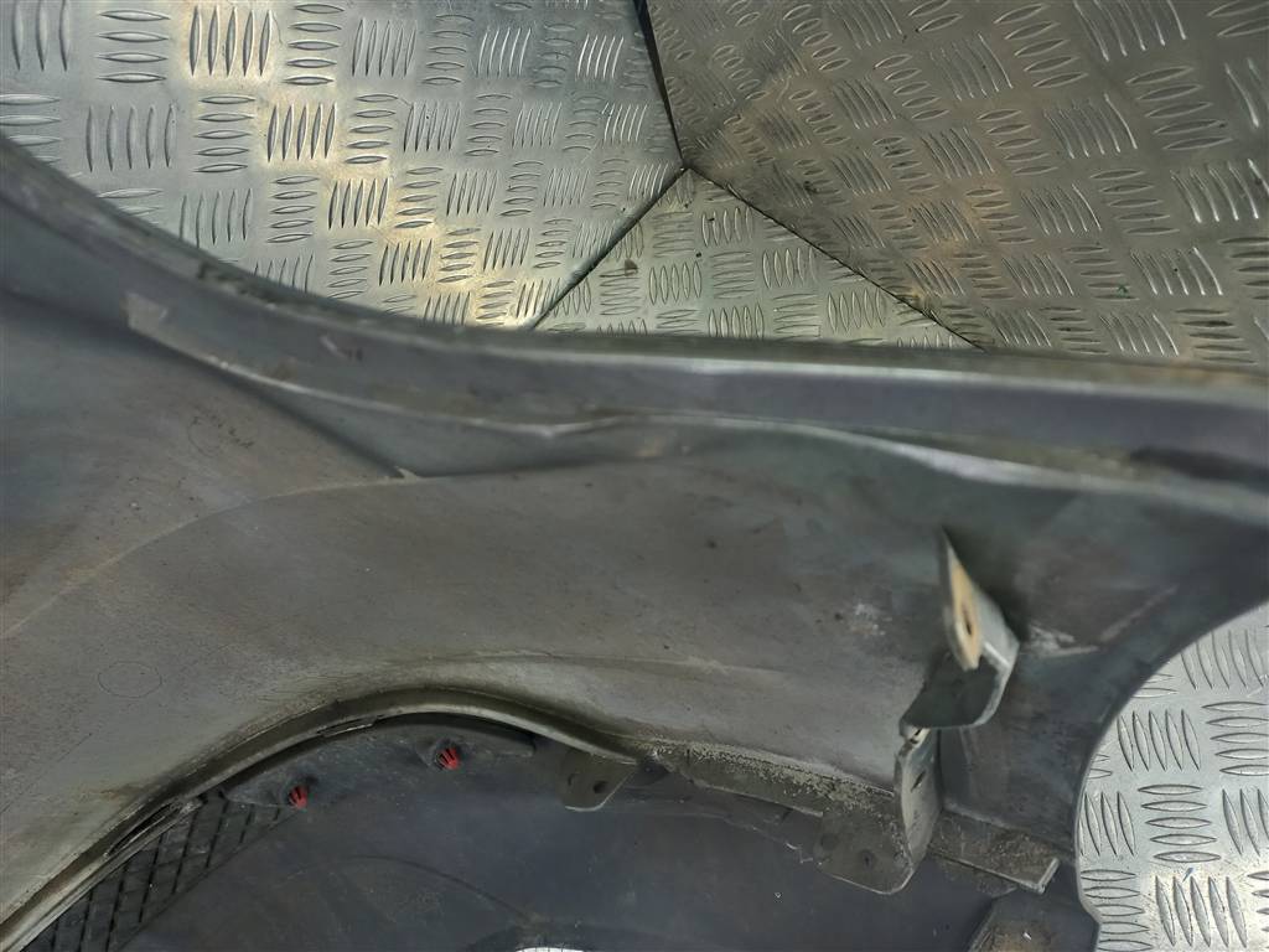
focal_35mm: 25
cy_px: 476
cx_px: 634
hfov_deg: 69.4
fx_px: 916
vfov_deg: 54.9
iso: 64
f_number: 1.8
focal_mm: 4.6
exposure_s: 1/50
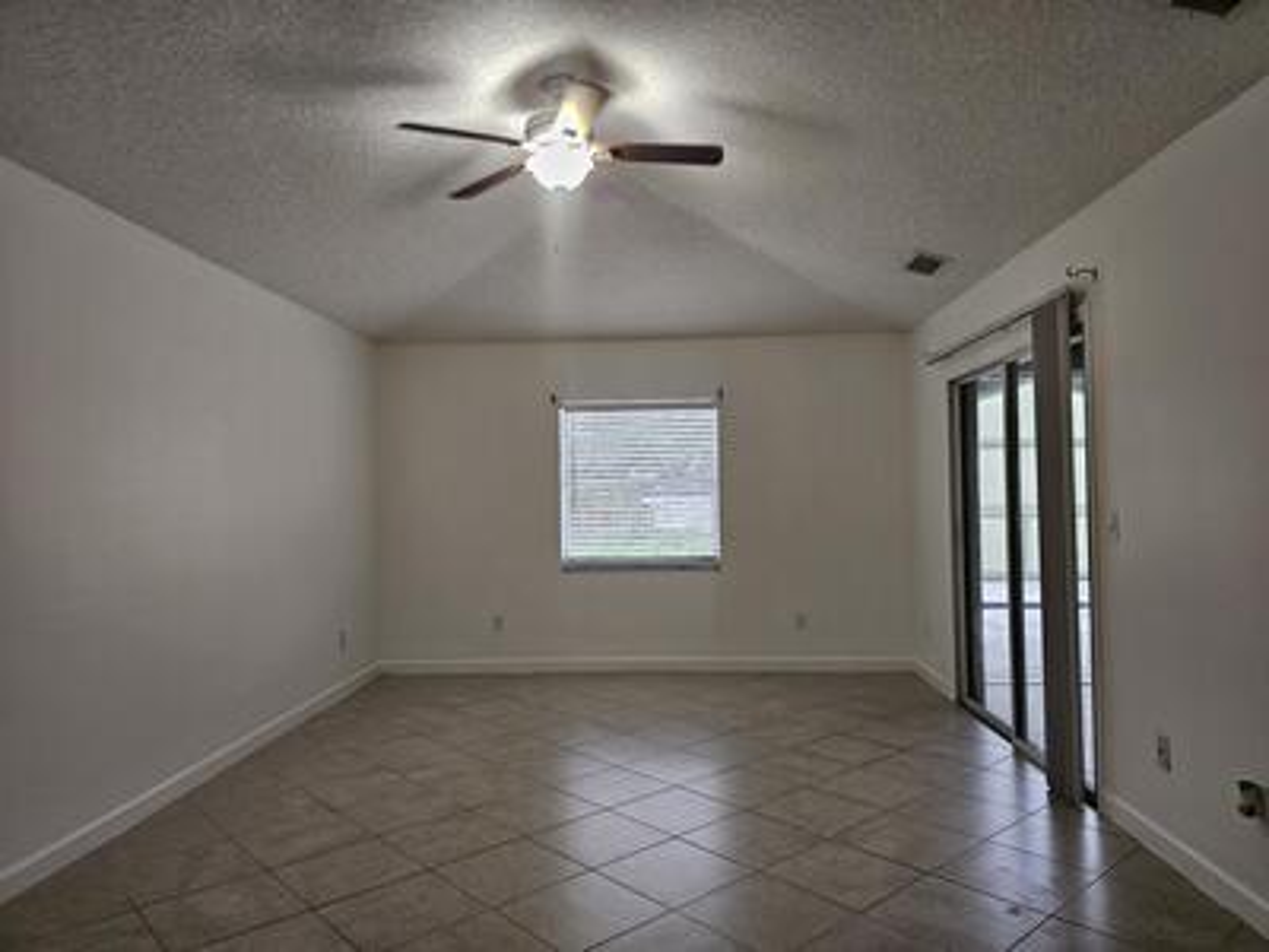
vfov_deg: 58.9
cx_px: 634
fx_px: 843
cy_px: 476
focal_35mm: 23
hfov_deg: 73.9
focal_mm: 6.3
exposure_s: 1/120
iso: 250
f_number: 1.7
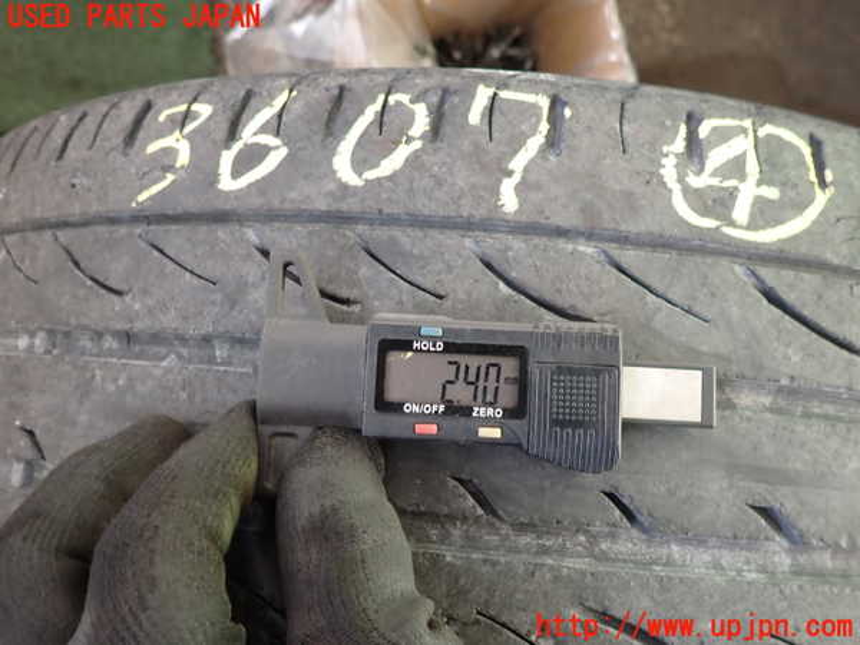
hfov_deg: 69.4
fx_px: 621
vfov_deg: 54.9
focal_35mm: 25
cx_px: 430
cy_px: 322
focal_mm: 4.5
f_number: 2
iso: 160
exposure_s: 1/60
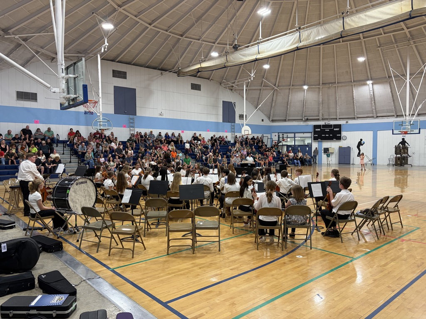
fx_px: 320
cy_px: 160
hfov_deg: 67.3
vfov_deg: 53.1
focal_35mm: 26
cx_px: 213
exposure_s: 1/60
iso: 160
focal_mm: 5.96
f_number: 1.6
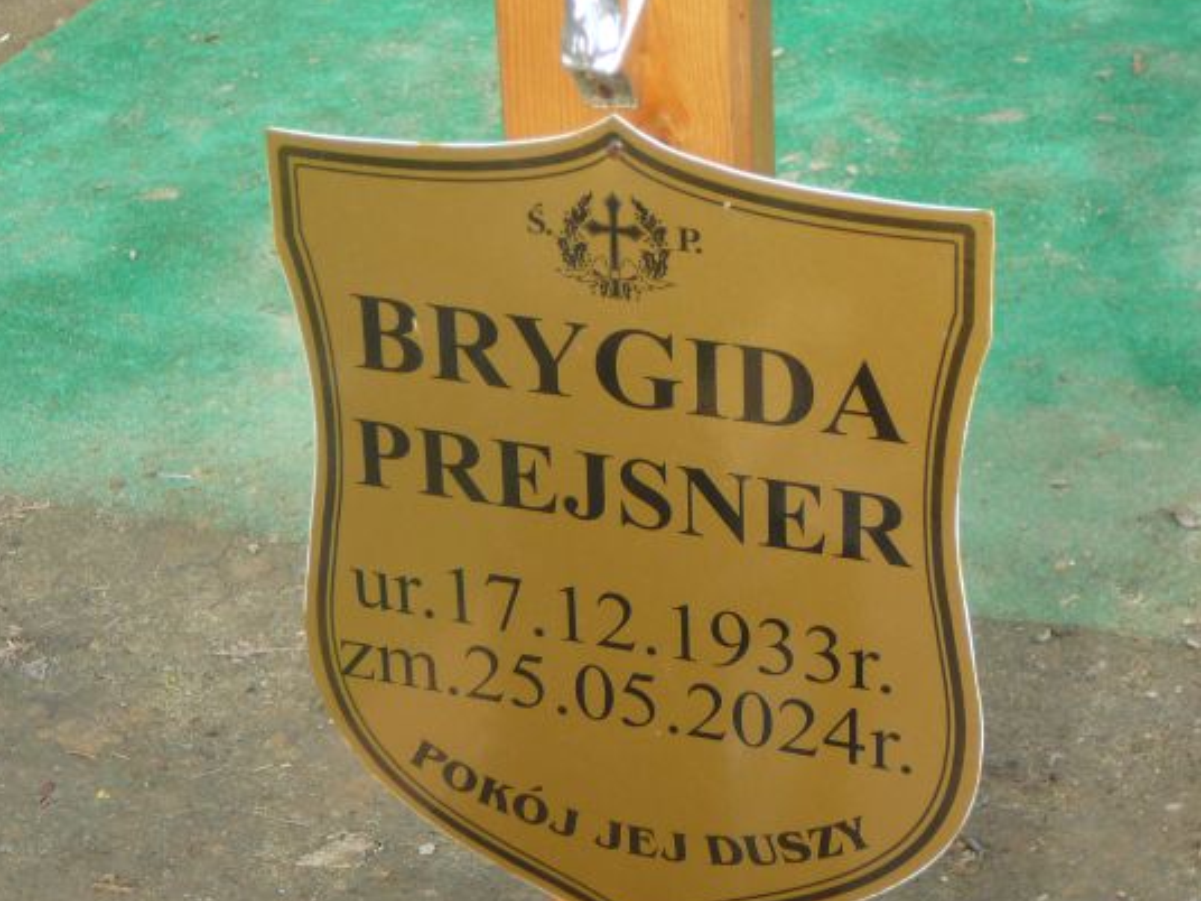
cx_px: 668
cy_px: 493
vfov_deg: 16.1
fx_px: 3192
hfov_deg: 21.3
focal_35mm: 92
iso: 80
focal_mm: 11.5
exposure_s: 1/320
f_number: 3.7
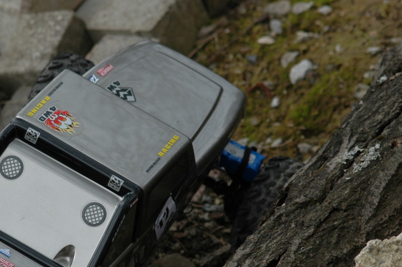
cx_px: 76
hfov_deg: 7.3
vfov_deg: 4.9
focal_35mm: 281
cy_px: 170
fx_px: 3133
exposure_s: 1/320
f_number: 4.5
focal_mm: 105
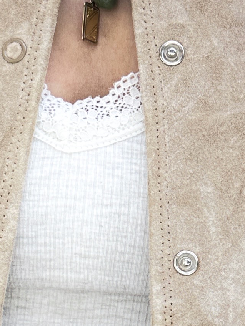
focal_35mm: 114
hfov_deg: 13.0
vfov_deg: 16.4
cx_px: 150
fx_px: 1076
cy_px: 416
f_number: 1.78
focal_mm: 6.86
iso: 80
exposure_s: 1/291
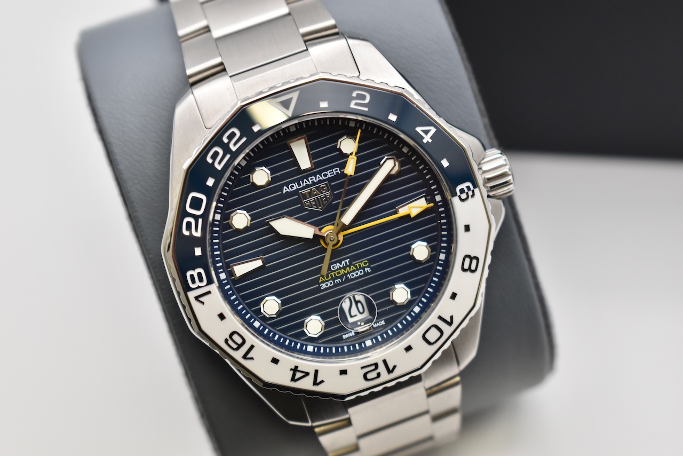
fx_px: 1480
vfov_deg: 17.5
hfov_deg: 26.0
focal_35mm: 78
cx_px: 342
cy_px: 228
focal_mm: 52
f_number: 5.6
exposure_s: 1/125
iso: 900
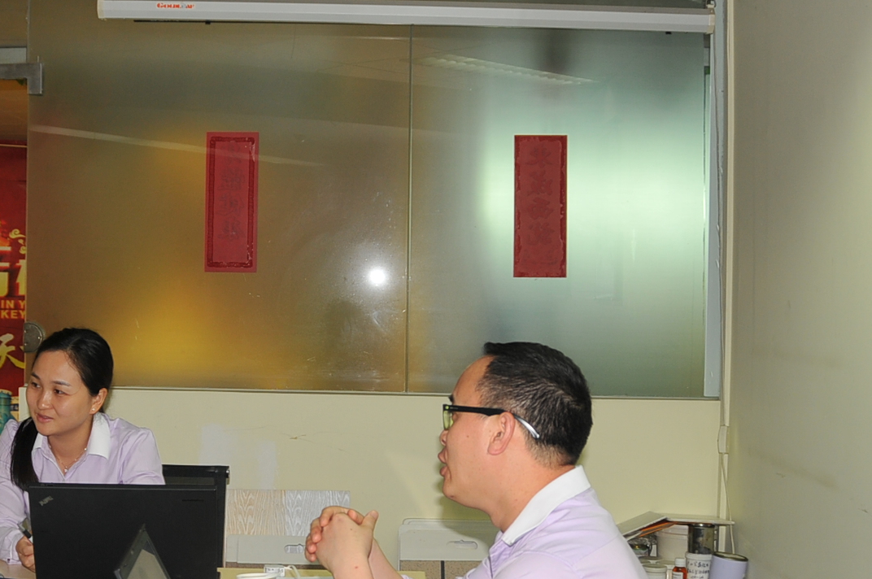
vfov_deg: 25.0
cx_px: 264
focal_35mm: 54
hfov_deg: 36.4
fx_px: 1306
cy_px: 312
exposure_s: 1/30
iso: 200
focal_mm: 18
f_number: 3.5
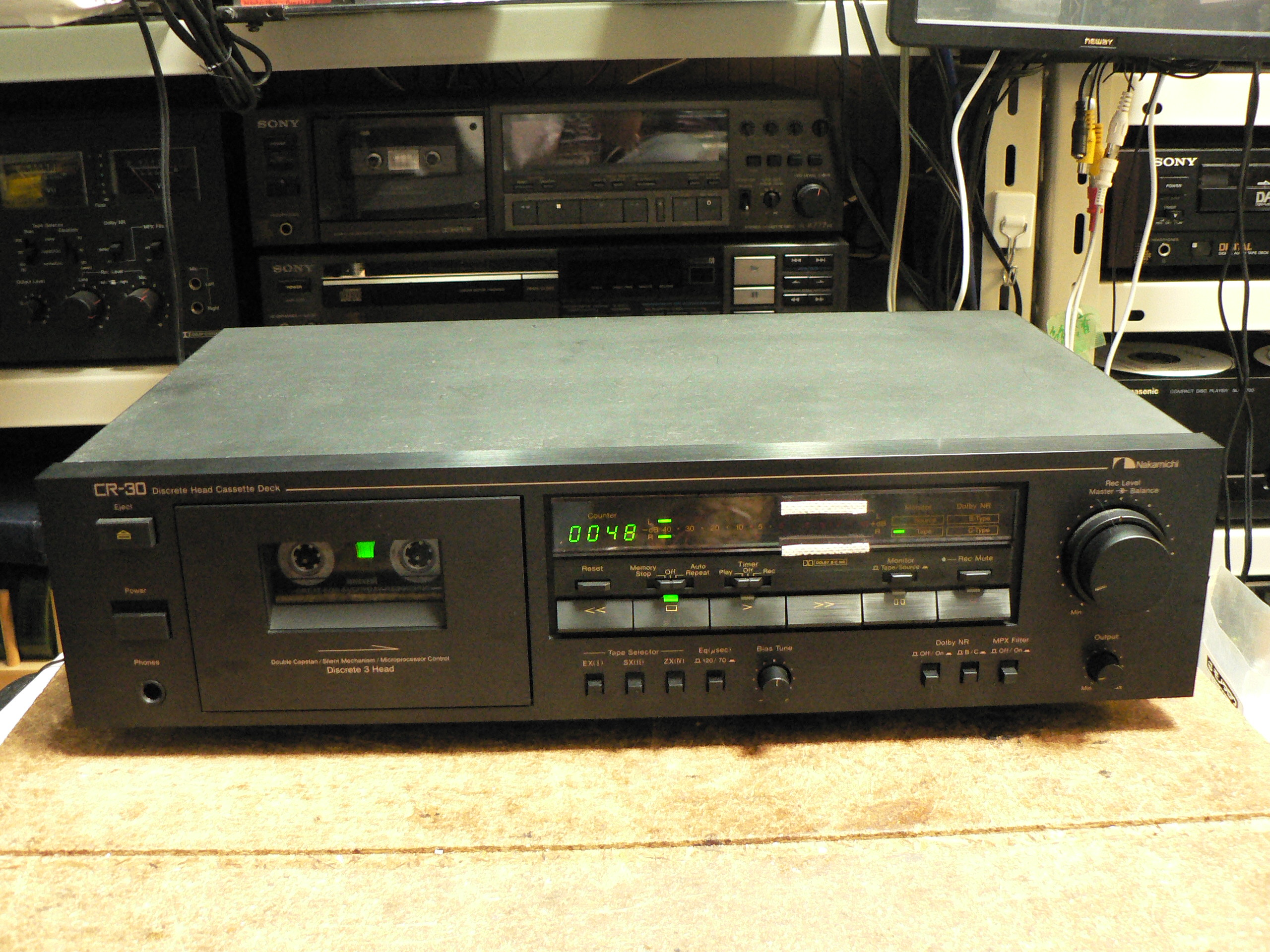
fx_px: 1321
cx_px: 635
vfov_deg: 39.7
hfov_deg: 51.4
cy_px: 476
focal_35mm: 36
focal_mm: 6
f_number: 2.8
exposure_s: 1/6
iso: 400
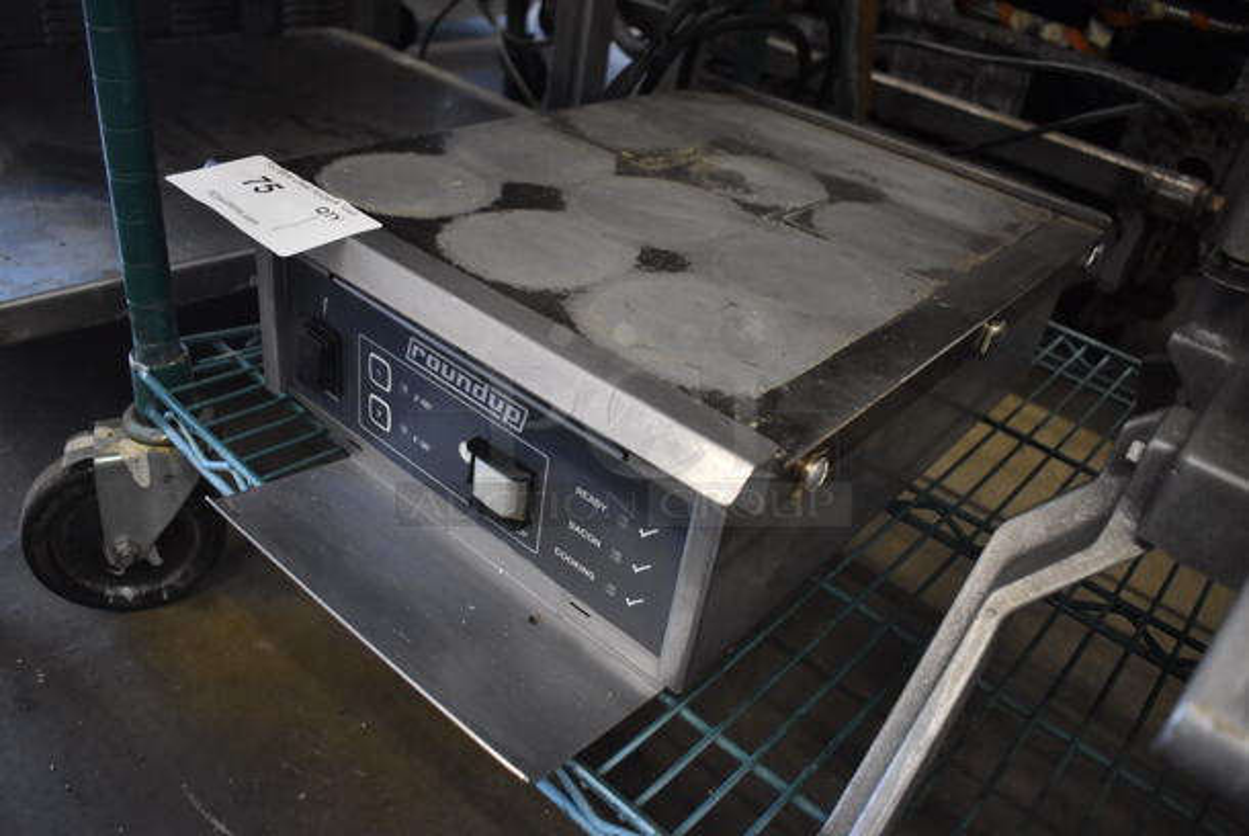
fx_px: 938
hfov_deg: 67.3
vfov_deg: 48.0
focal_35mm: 27
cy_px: 418
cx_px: 624
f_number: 3.5
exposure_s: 1/125
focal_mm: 18
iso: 2500
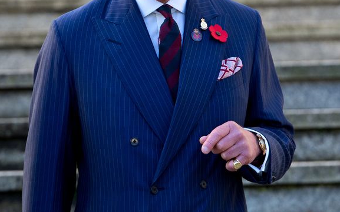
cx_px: 170
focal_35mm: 277
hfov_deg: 7.6
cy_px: 109
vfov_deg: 4.7
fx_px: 2565
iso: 1600
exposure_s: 1/1250
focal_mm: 180
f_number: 5
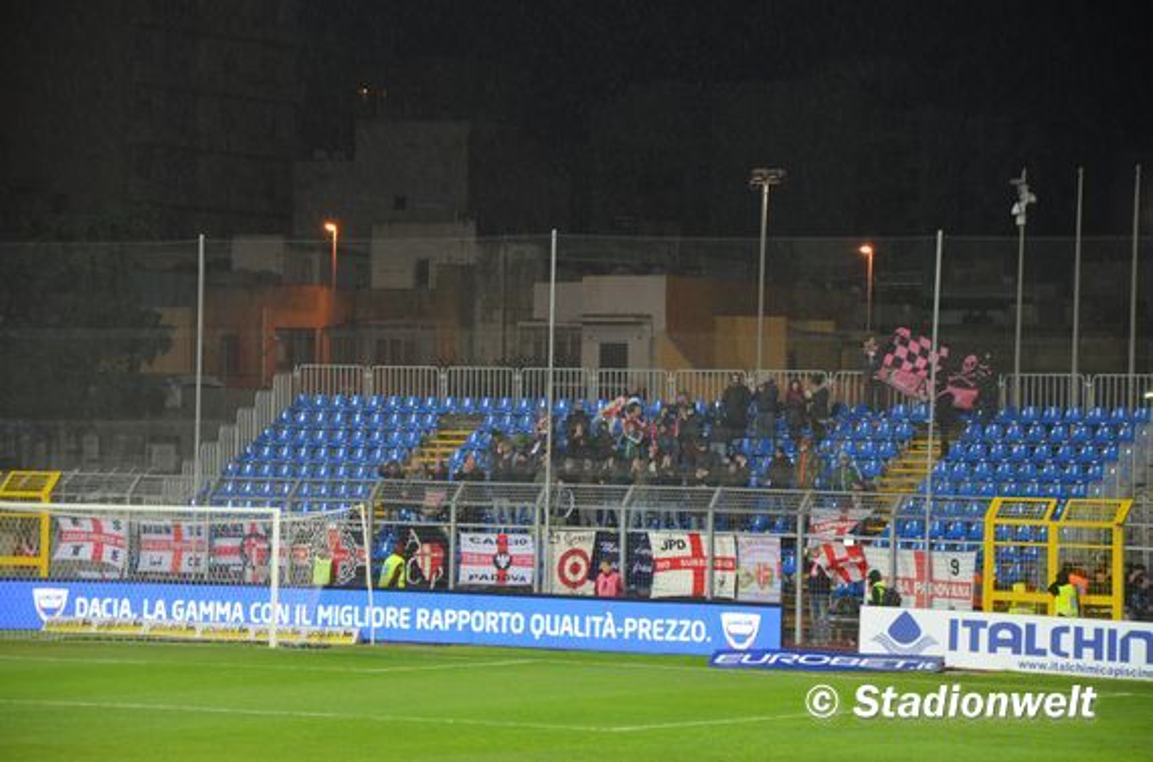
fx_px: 5032
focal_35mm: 158
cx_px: 576
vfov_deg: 8.7
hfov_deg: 13.1
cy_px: 381
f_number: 5.6
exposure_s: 1/50
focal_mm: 105
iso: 800
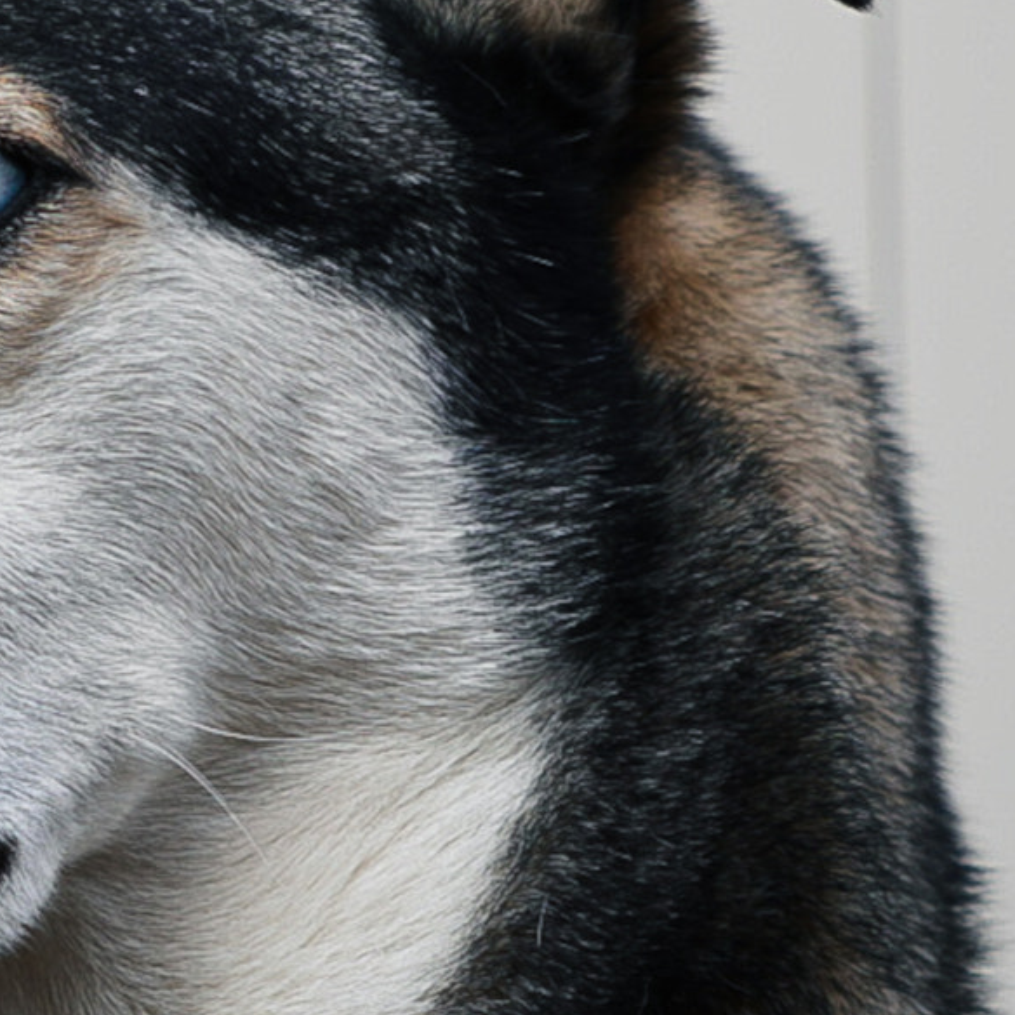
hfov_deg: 10.1
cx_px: -219
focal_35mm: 170
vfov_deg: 10.3
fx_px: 5640
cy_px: 347
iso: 50
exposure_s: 1/400
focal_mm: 38
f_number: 2.8
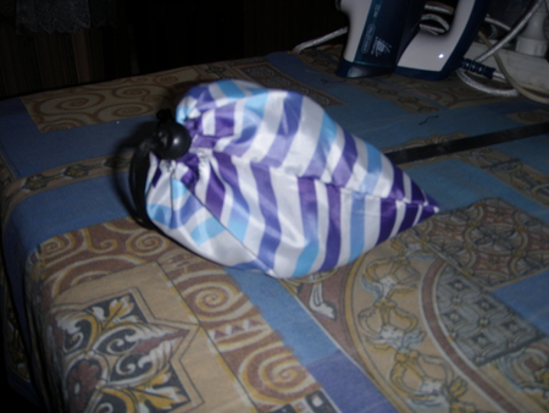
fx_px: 603
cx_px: 274
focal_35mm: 38
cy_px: 206
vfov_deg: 37.8
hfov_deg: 49.0
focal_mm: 6.7
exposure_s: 1/30
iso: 100
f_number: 3.5
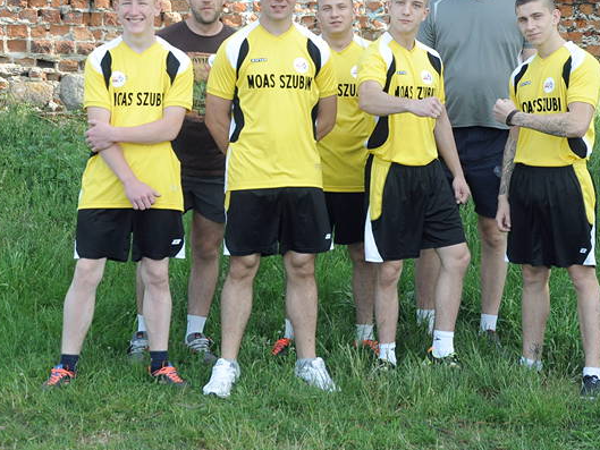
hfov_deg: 22.2
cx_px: 343
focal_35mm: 88
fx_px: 1526
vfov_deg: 16.7
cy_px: 143
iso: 800
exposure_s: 1/320
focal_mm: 38
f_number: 9
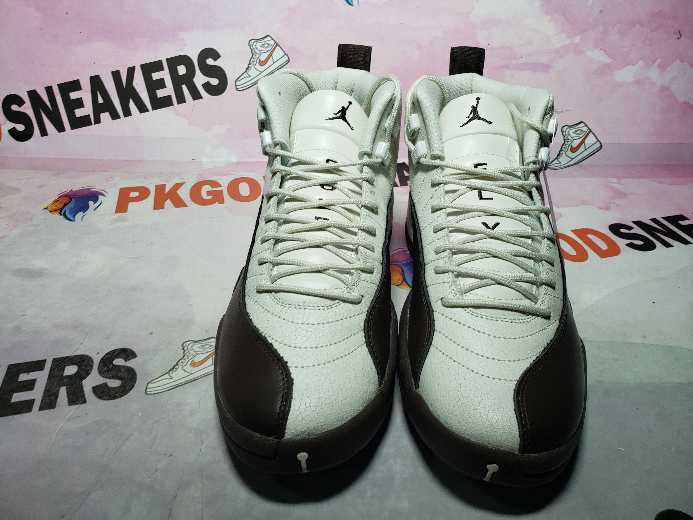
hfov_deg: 67.3
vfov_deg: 53.1
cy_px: 260
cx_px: 346
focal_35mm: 26
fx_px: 521
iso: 50
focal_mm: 4.3
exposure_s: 1/247
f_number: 2.4
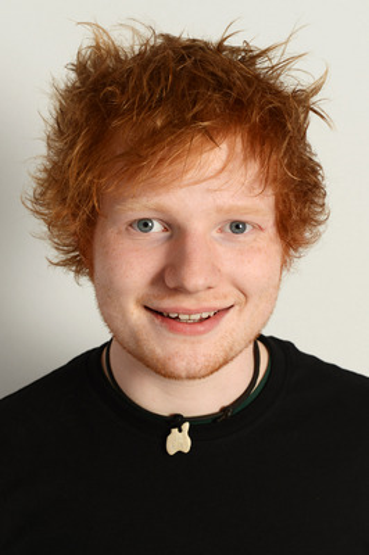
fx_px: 1078
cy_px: 278
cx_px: 184
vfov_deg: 28.9
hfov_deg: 19.4
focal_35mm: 70
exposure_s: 1/100
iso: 100
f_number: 9
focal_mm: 70
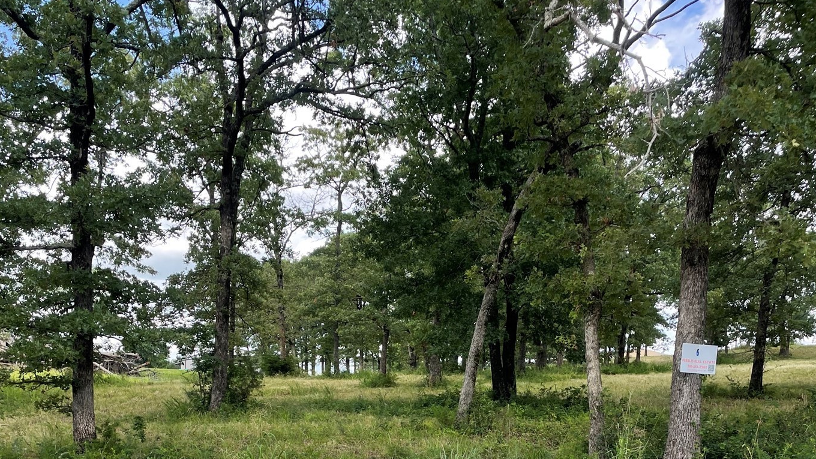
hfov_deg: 50.5
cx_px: 391
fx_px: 865
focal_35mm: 40
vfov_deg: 27.4
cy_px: 491
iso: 32
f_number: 1.6
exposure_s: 1/633
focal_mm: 4.2
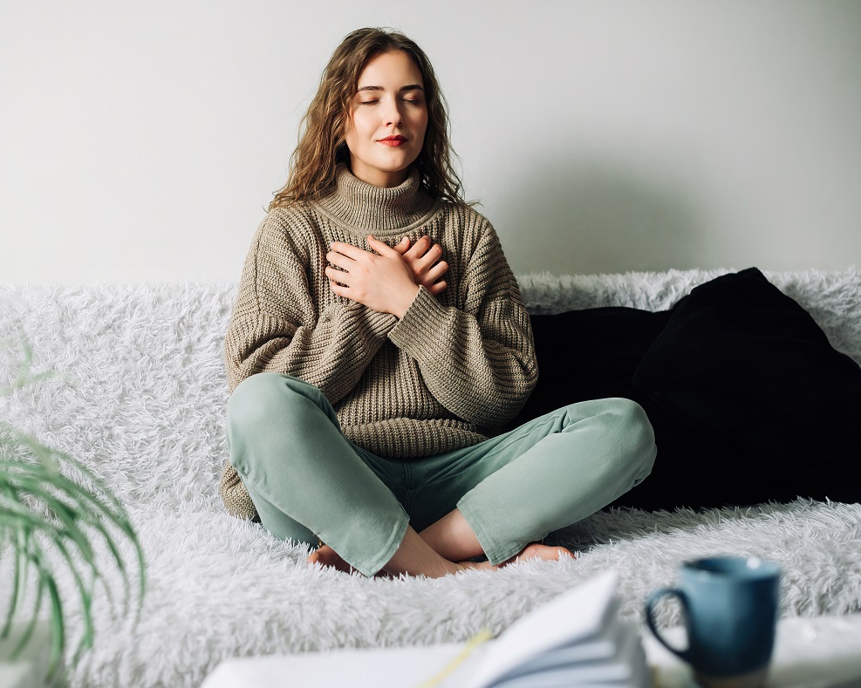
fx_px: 1452
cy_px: 348
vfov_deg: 26.7
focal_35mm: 57
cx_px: 393
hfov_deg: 33.0
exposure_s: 1/160
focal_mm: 50
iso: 1250
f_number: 2.5
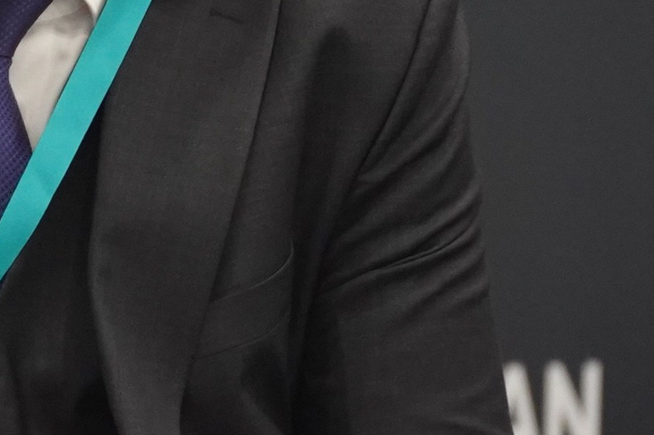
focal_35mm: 1379
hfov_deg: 1.5
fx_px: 25029
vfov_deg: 1.0
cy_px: 122
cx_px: -409
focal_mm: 263
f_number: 6.3
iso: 3200
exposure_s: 1/125
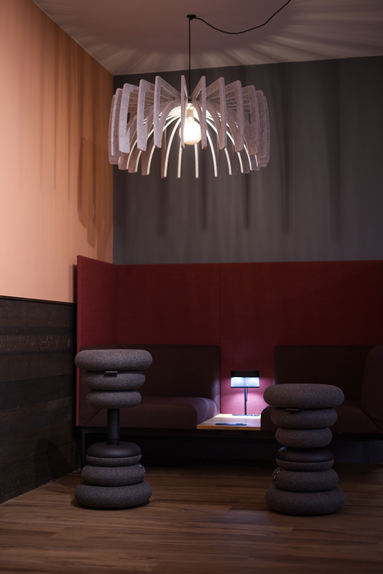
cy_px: 287
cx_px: 192
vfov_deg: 39.6
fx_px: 797
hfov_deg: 27.0
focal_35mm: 50
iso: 640
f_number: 2
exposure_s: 1/200
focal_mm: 50
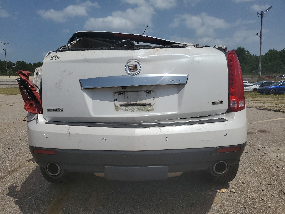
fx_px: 214
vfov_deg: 53.1
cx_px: 142
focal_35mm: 26
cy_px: 107
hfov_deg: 67.3
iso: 51
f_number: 1.5
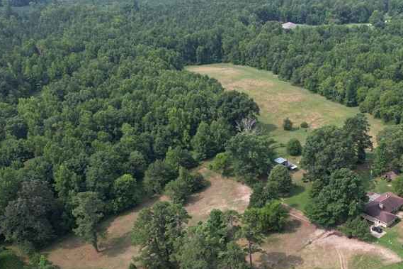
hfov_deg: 44.2
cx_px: 323
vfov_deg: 31.5
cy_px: 188
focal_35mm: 42
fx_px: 470
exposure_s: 1/1000
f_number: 2.8
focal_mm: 8.38
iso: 110
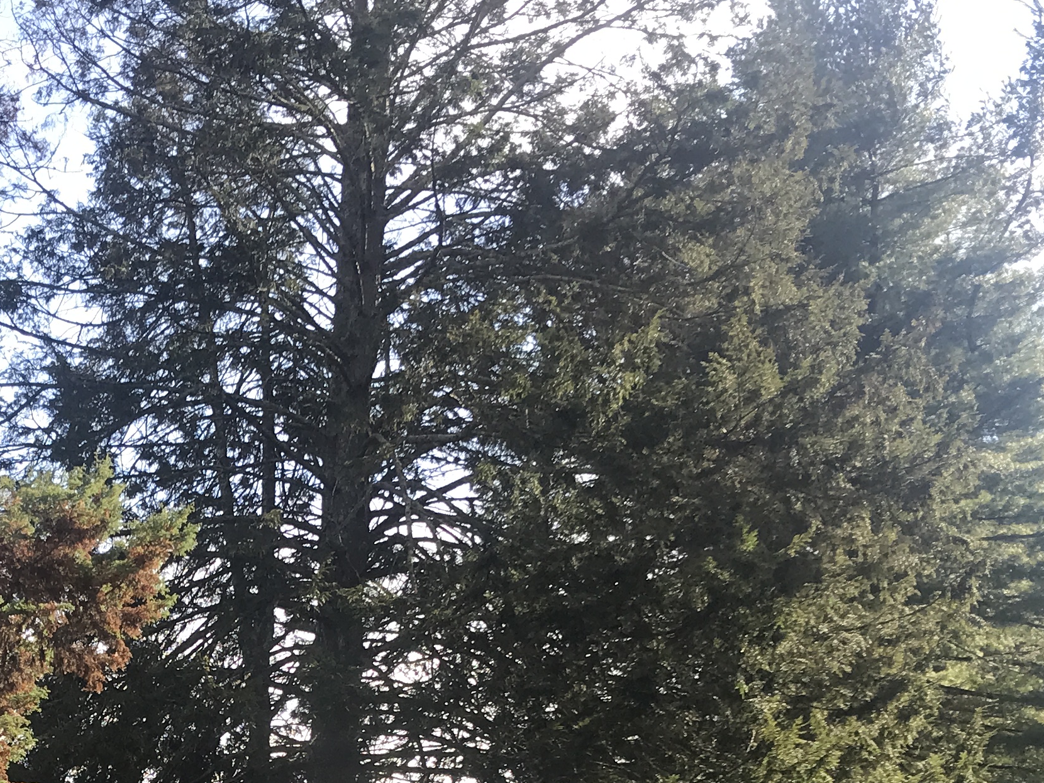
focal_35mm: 68
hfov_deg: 27.6
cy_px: 853
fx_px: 2051
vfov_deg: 20.6
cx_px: 123
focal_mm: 3.99
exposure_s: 1/595
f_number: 1.8
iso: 20
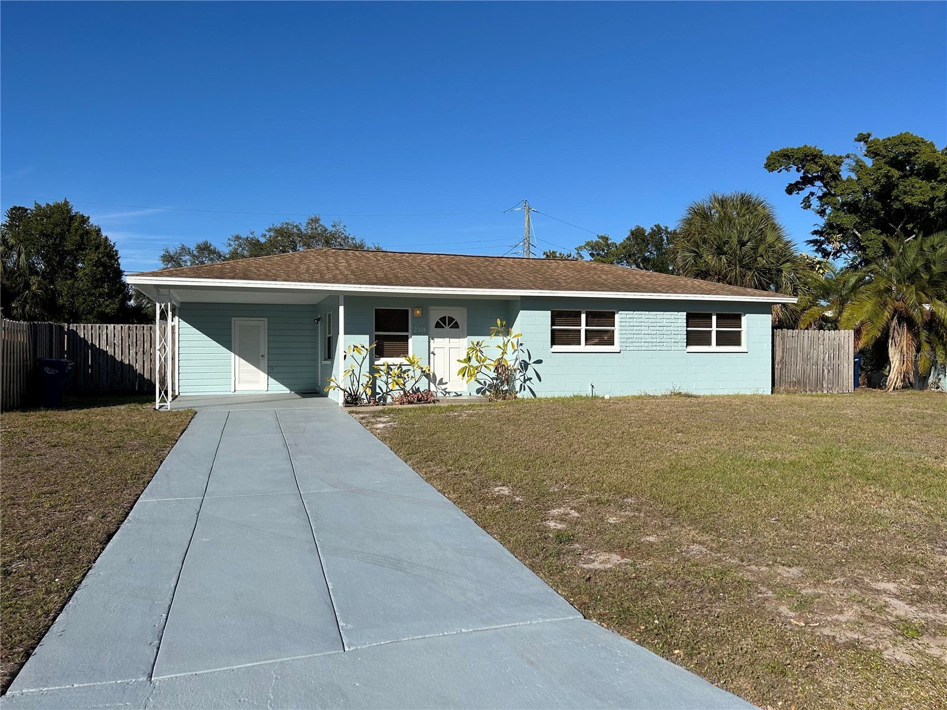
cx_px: 474
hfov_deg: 67.3
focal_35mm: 26
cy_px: 355
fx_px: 711
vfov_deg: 53.1
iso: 50
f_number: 1.5
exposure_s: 1/6211
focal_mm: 5.7
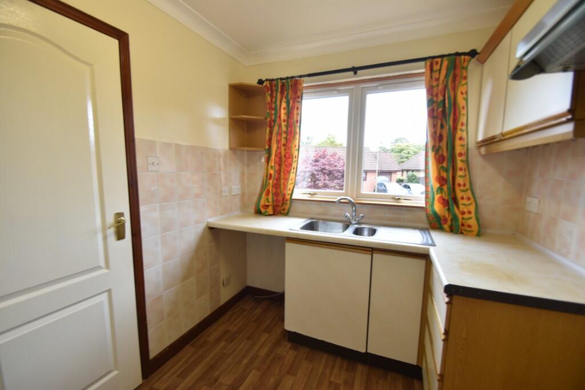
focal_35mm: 15
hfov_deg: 100.4
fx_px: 244
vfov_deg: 77.3
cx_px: 292
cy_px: 195
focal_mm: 10
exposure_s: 1/15
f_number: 4.5
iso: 125
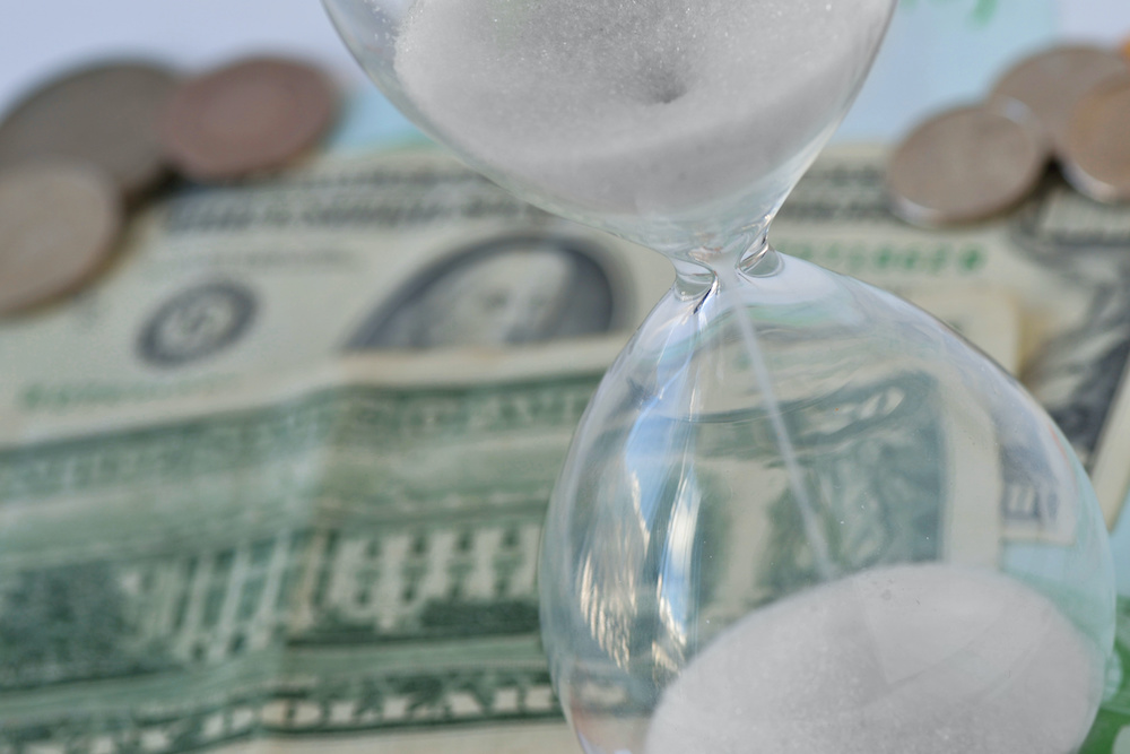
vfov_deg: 10.2
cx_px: 565
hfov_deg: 15.2
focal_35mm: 135
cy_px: 377
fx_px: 4238
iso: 100
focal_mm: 90
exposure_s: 1/6
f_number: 13
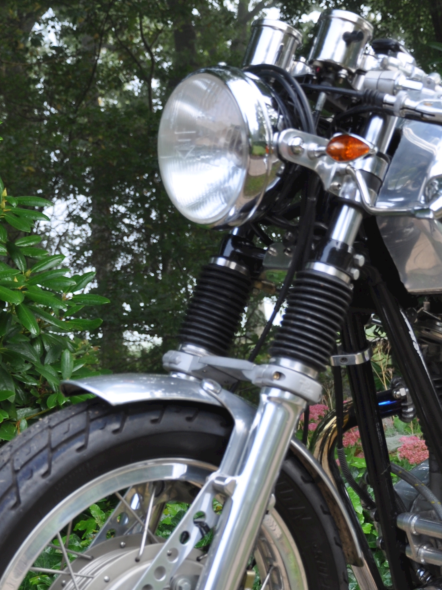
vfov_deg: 21.6
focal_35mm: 90
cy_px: 429
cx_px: 214
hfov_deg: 16.4
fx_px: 1532
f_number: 5.6
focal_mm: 32
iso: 200
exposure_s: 1/125
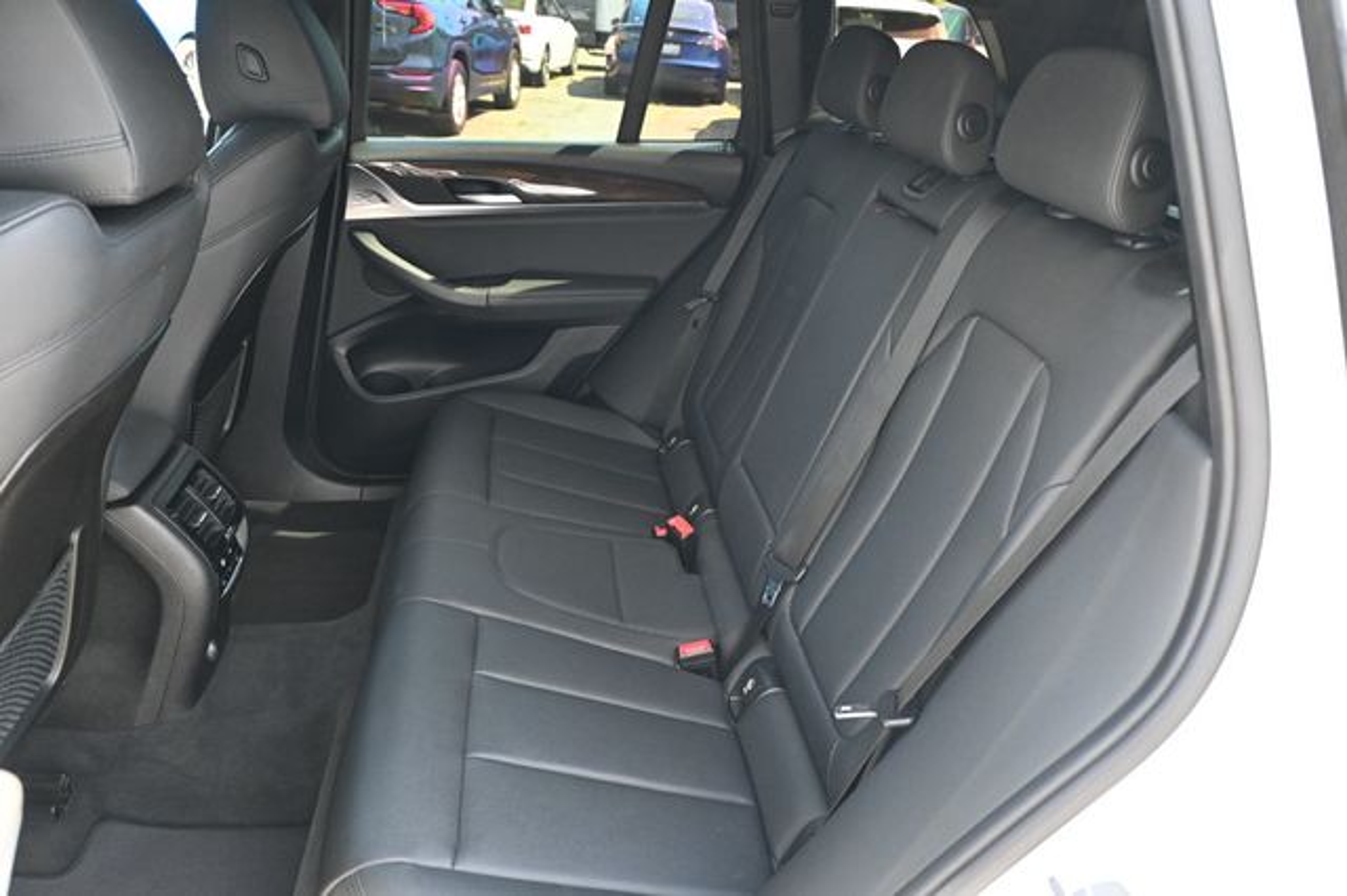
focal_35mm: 28
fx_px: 1038
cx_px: 674
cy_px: 448
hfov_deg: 66.0
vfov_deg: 46.7
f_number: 3.8
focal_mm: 18.5
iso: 1400
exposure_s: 1/125
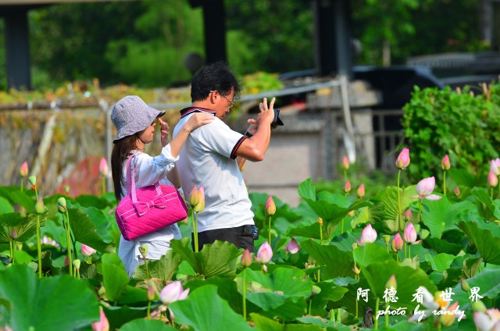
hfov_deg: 4.6
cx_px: 250
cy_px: 166
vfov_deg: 3.0
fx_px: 6238
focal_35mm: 450
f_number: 5.6
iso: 100
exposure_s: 1/400
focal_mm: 300
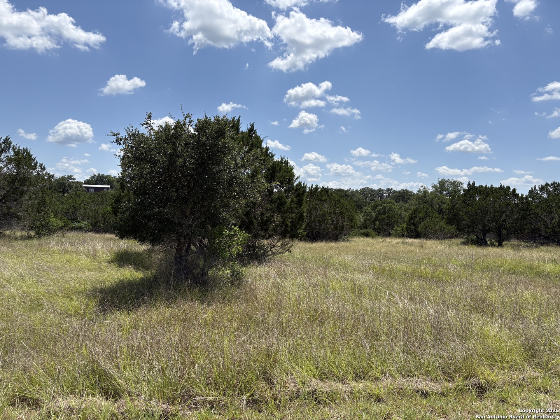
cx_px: 280
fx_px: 421
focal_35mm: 26
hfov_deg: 67.3
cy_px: 210
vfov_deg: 53.1
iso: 50
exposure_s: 1/4950
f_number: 1.6
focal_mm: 5.96
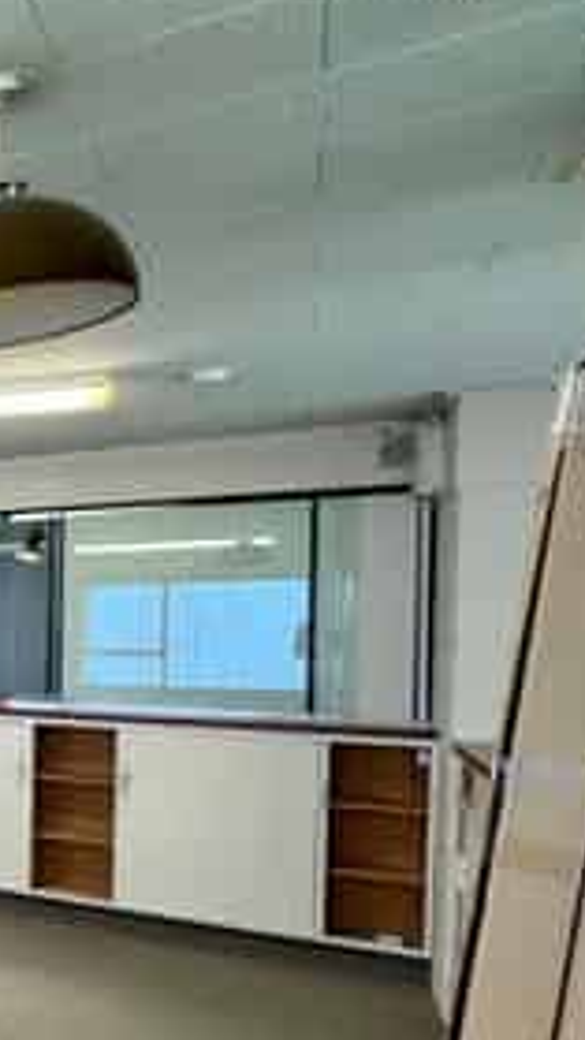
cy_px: 654
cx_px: -607
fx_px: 992
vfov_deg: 54.6
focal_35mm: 36
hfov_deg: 18.8
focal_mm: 2.22
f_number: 2.2
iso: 160
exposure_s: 1/100
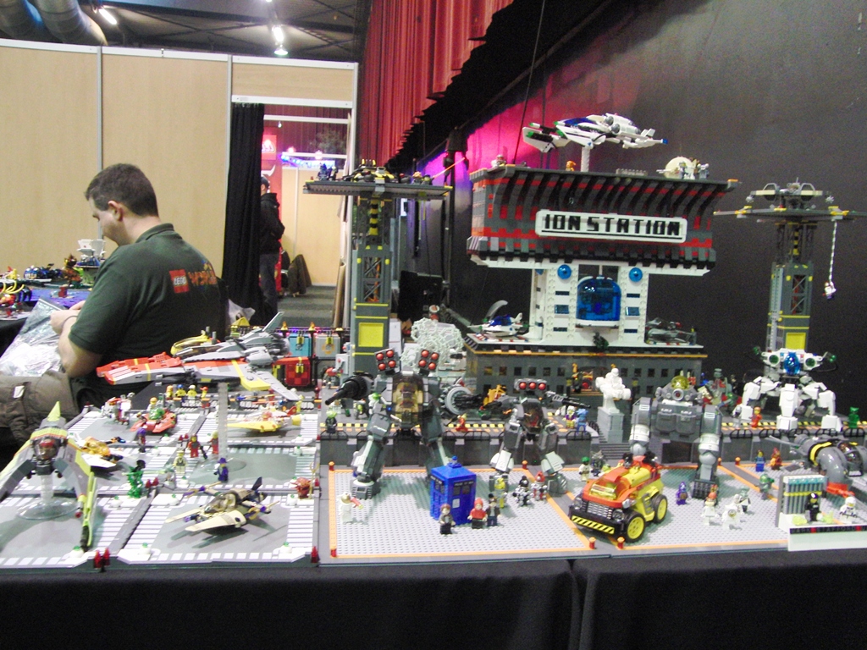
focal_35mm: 30
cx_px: 434
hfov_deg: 60.0
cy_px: 325
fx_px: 751
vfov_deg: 46.8
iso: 400
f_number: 2.8
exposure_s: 1/13
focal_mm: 5.3
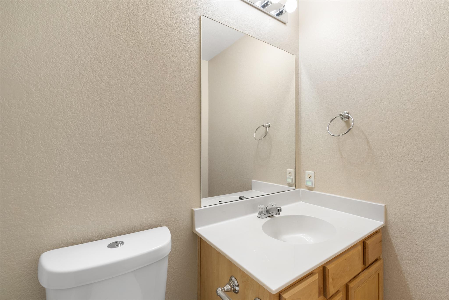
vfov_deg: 73.8
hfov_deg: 96.7
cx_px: 224
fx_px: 200
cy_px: 150
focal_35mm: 16
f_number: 8
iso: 400
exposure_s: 1/1.67
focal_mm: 16
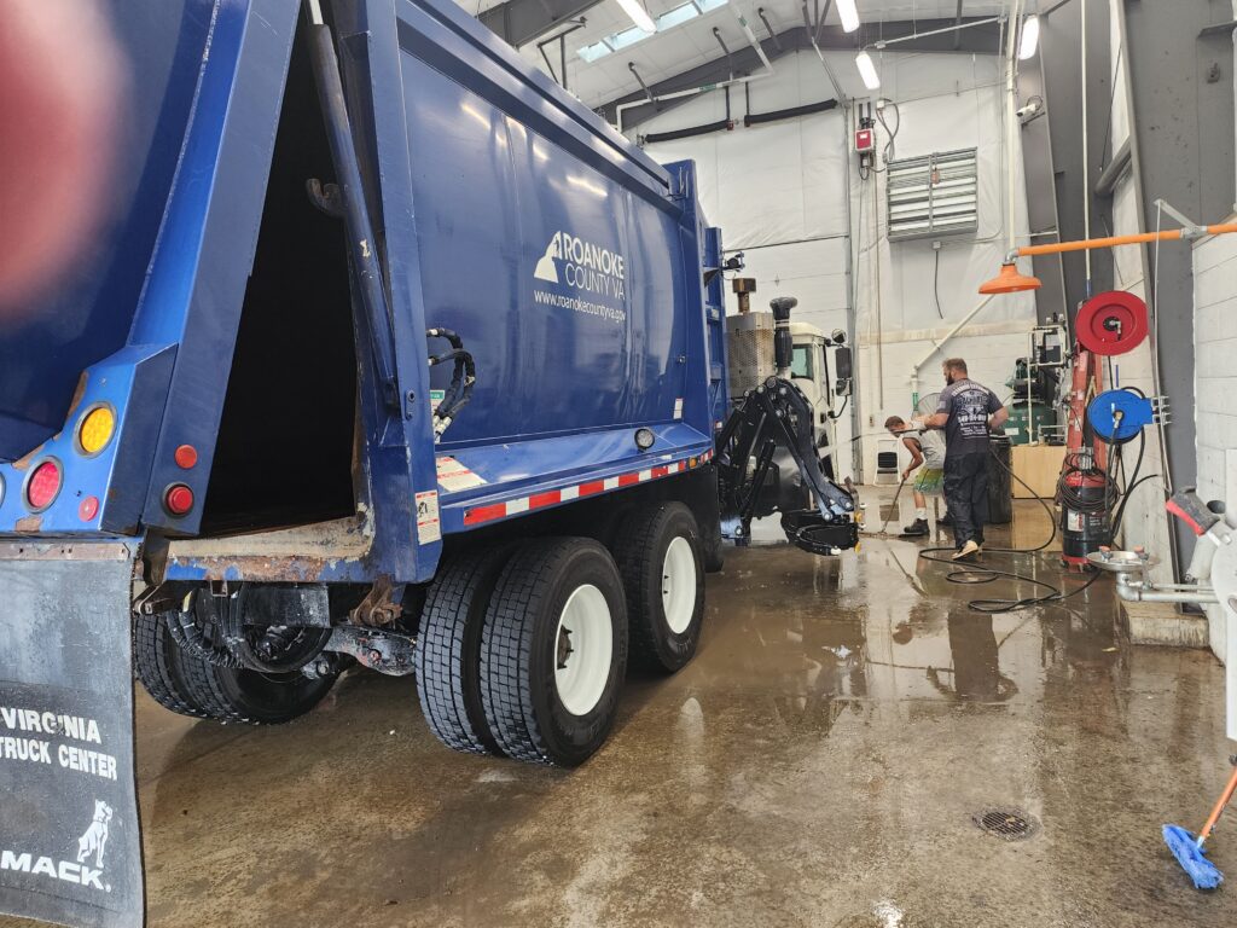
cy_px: 464
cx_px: 618
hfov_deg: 73.9
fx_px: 822
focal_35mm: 23
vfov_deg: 58.9
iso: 200
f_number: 1.8
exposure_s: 1/120
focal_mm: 6.4
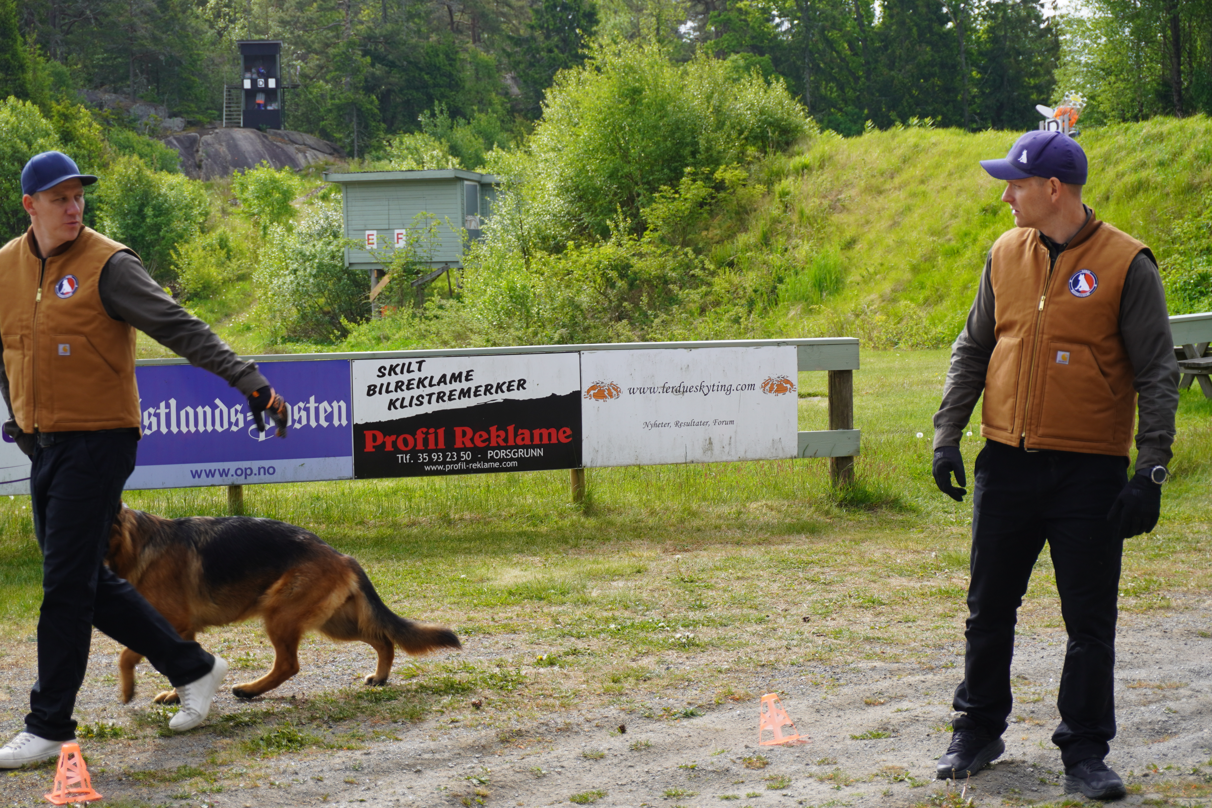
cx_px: 606
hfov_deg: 27.0
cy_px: 404
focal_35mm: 75
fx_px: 2525
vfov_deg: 18.2
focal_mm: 50
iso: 100
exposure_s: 1/200
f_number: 5.6
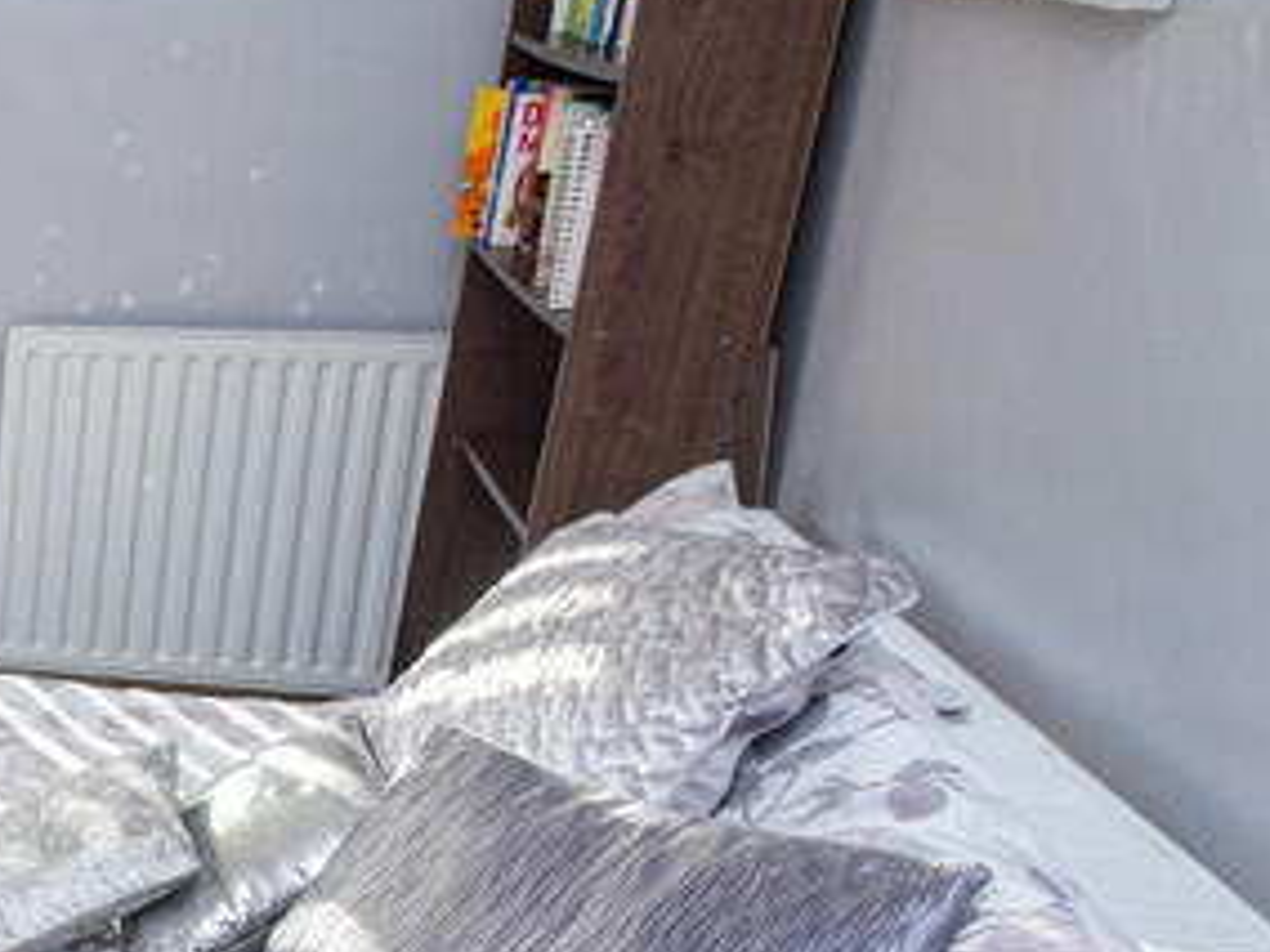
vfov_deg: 28.0
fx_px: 1908
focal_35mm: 52
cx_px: -787
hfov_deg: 24.7
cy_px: 565
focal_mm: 10
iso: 400
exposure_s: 1/160
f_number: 6.3
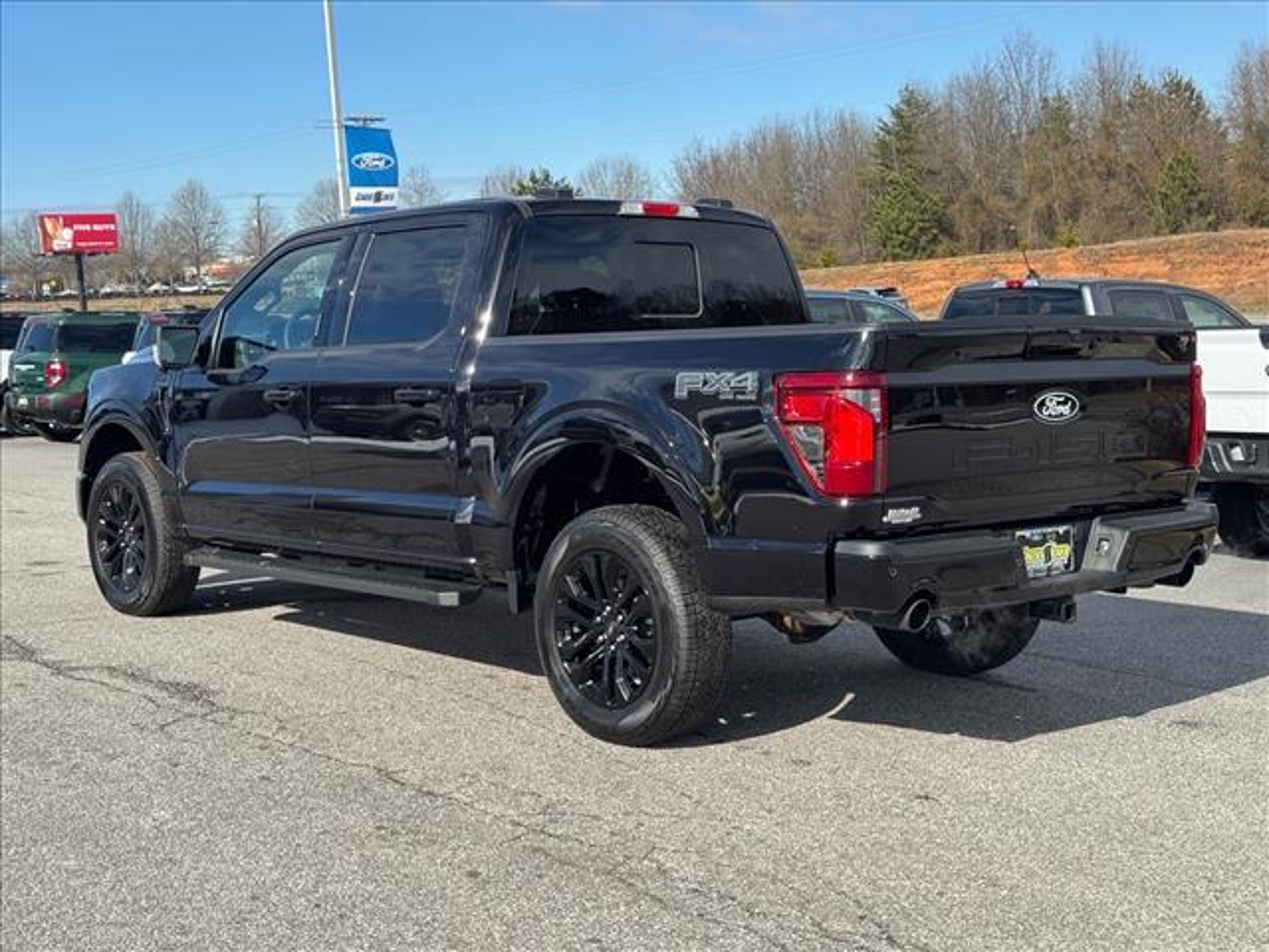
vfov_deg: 30.3
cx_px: 634
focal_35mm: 48
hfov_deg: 39.7
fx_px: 1760
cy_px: 476
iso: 64
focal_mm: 6.76
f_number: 1.78
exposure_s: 1/2833
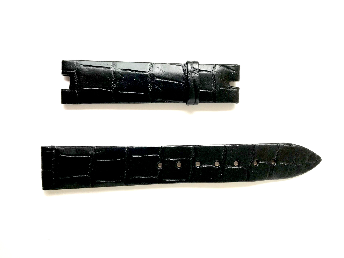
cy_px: 129
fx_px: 278
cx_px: 172
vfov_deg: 49.7
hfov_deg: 63.4
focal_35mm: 28
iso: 25
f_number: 1.8
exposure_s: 1/100
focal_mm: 3.99
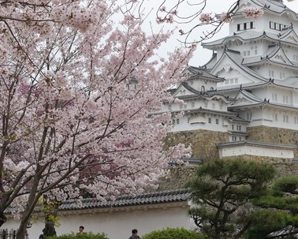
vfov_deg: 12.4
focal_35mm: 125
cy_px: 110
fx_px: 1103
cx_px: 216
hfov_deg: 15.3
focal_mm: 25.53
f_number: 5.6
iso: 125
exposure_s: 1/320
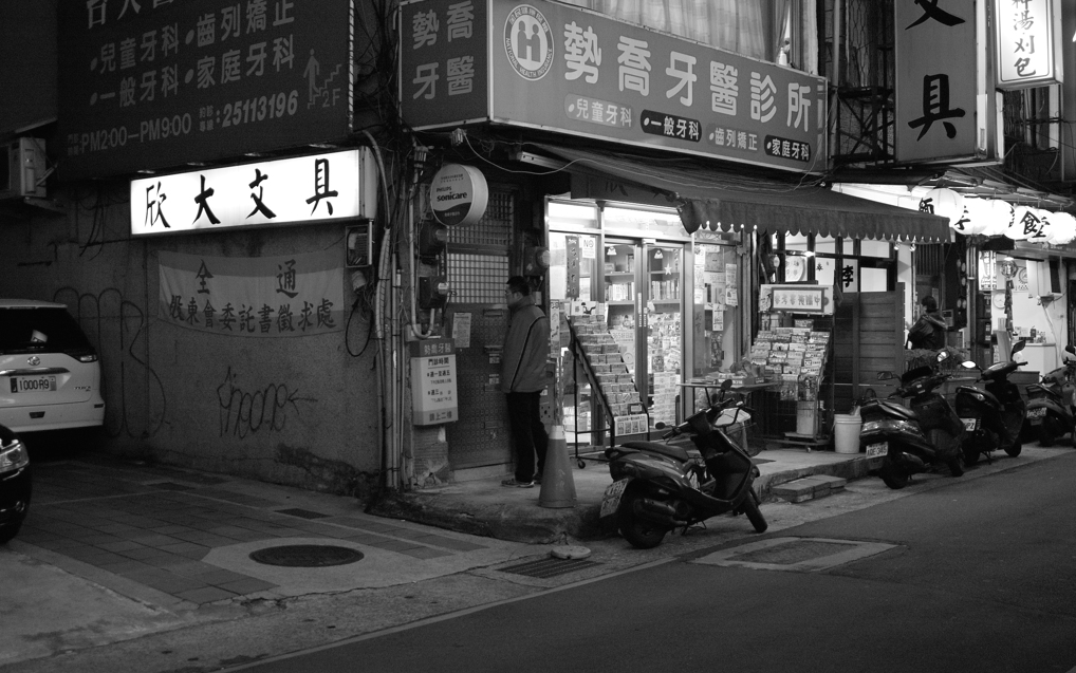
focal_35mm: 42
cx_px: 536
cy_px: 353
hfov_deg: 47.2
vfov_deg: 30.6
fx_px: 1232
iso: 800
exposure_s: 1/40
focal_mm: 24.2
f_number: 2.8
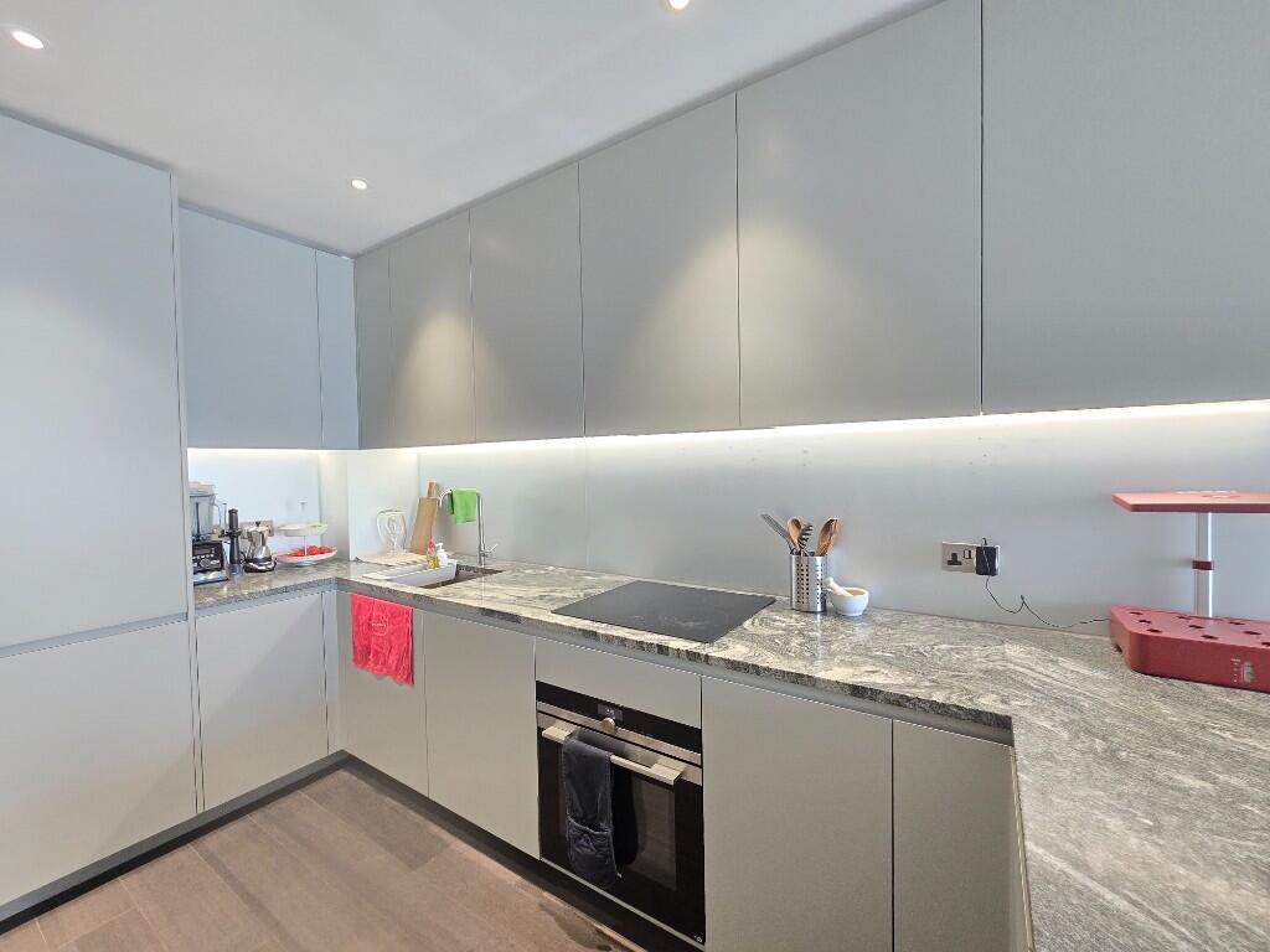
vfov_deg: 89.9
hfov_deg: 106.2
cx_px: 635
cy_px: 476
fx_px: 477
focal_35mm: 13
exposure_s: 1/50
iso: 500
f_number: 2.2
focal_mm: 2.2
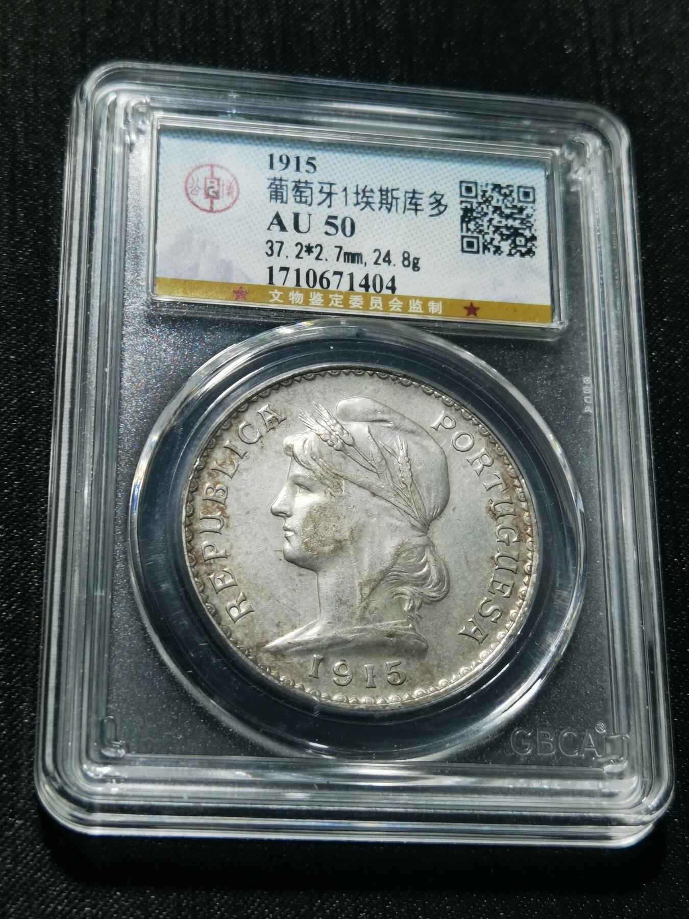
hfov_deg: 22.9
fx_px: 1698
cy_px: 460
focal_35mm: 64
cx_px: 344
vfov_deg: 30.3
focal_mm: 6.67
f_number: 1.9
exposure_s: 1/100
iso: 100
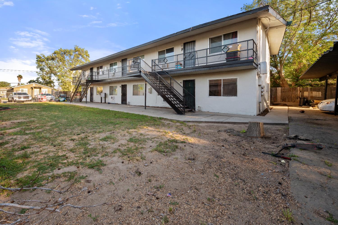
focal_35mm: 14
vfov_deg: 81.1
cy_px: 112
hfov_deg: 104.3
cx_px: 169
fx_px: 131
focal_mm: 14
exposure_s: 1/100
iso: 250
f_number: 9
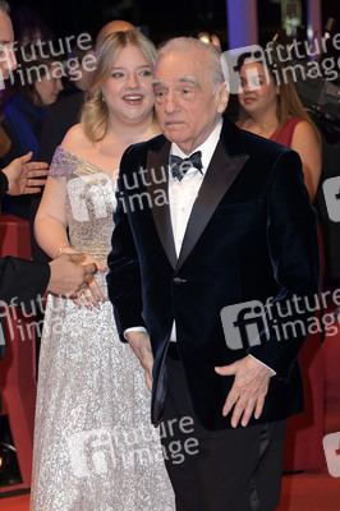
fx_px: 1646
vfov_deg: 17.7
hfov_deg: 11.8
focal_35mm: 116
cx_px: 170
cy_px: 256
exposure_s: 1/250
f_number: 5.6
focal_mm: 116
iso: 1250
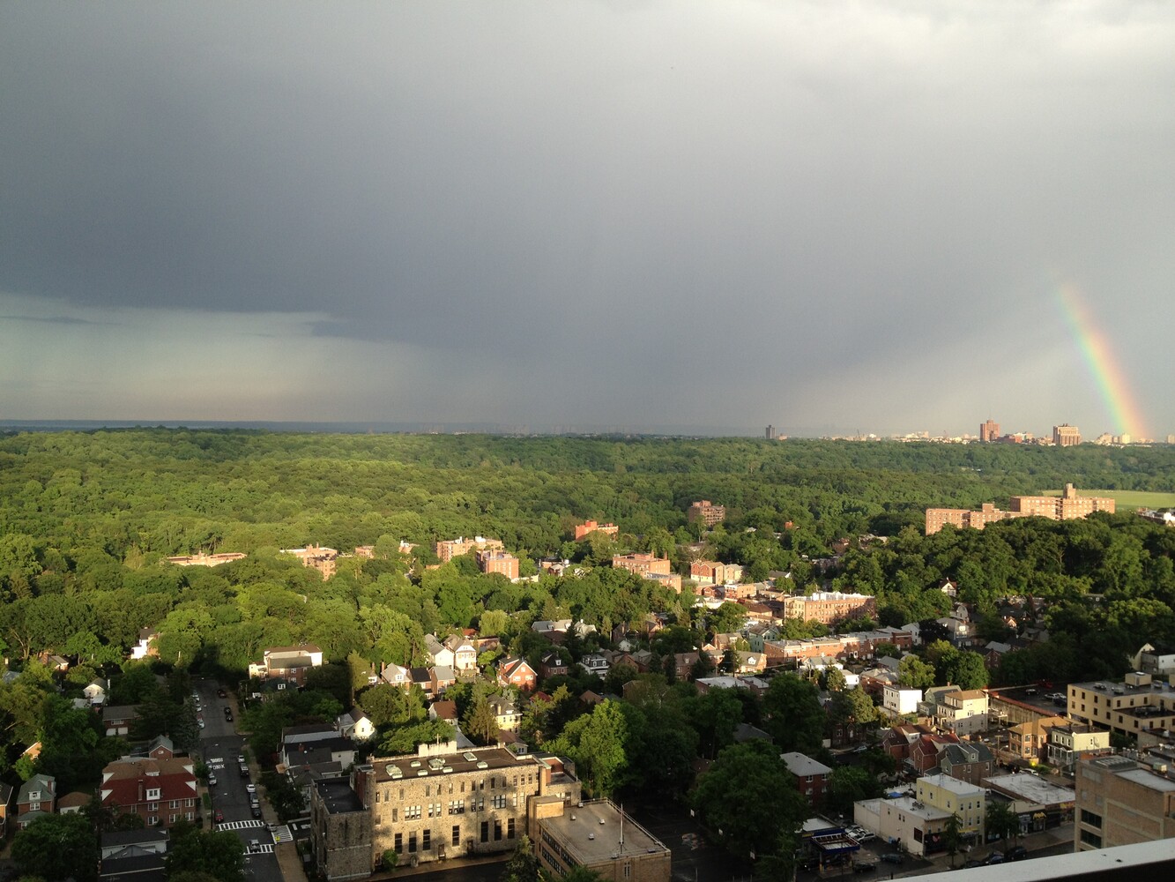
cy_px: 441
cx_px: 588
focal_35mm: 35
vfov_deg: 40.7
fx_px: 1188
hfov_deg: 52.6
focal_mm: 4.28
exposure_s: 1/565
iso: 64
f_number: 2.4
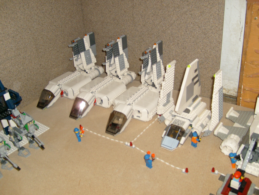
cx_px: 130
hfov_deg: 52.6
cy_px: 98
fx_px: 262
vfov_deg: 40.7
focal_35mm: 35
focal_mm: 5.8
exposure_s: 1/45
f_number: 2.8
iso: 100
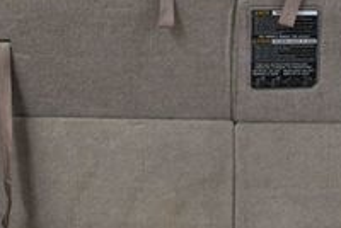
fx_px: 1091
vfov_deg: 11.9
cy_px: 20
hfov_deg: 17.7
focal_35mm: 115
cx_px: 230
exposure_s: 1/125
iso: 1400
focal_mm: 18
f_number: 3.5
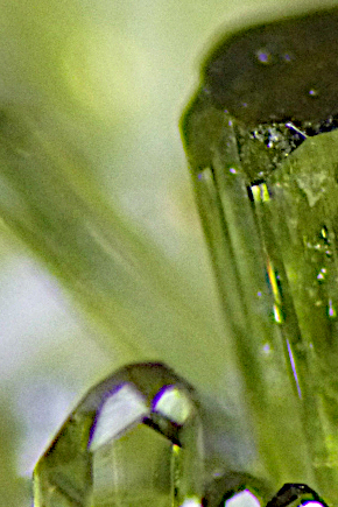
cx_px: 298
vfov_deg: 8.6
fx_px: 3366
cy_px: 305
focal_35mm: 239
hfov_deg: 5.7
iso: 400
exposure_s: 1/60
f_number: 5.7
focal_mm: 18
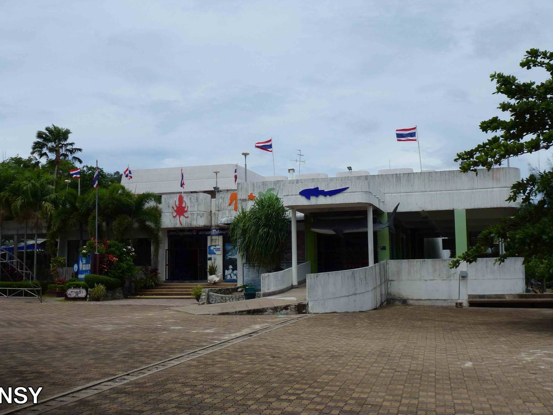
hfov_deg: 47.9
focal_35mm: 39
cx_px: 276
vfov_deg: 36.8
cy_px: 211
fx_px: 623
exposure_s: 1/2000
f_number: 3.8
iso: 100
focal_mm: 6.8
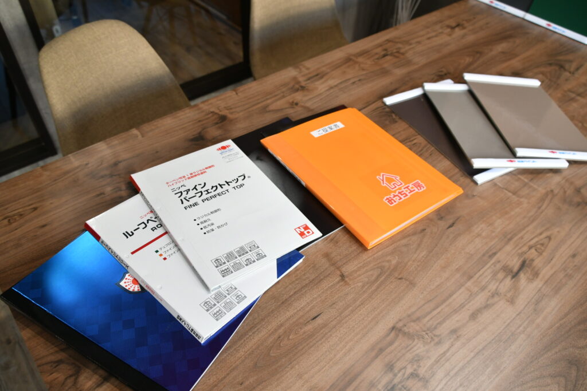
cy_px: 196
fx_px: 440
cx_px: 294
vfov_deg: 47.9
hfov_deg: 67.4
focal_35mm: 27
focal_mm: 18
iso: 800
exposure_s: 1/125
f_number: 4
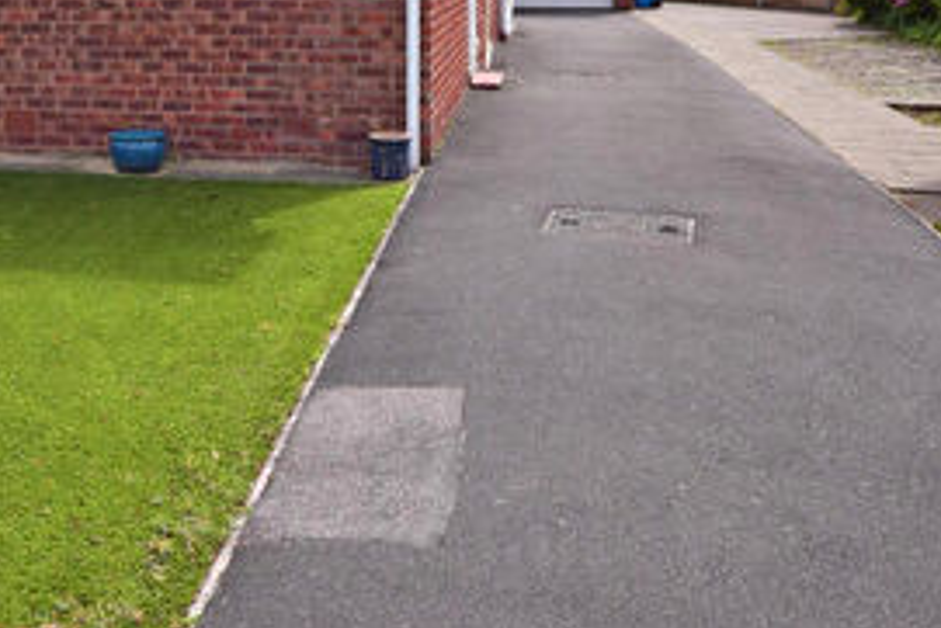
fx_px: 1315
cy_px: -127
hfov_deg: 38.6
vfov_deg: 24.4
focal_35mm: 50
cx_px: 267
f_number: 9
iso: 320
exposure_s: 1/1000
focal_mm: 13
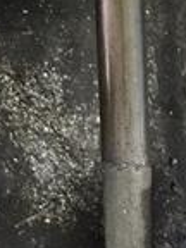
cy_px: 544
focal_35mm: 123
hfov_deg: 11.5
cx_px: 282
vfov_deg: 13.1
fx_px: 881
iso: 1250
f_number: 1.8
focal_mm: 5.4
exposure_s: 1/25
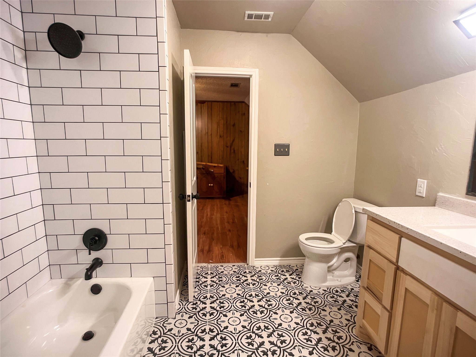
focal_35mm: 26
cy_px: 178
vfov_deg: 53.1
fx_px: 358
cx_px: 238
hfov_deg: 67.3
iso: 100
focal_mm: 5.7
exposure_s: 1/60
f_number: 1.5
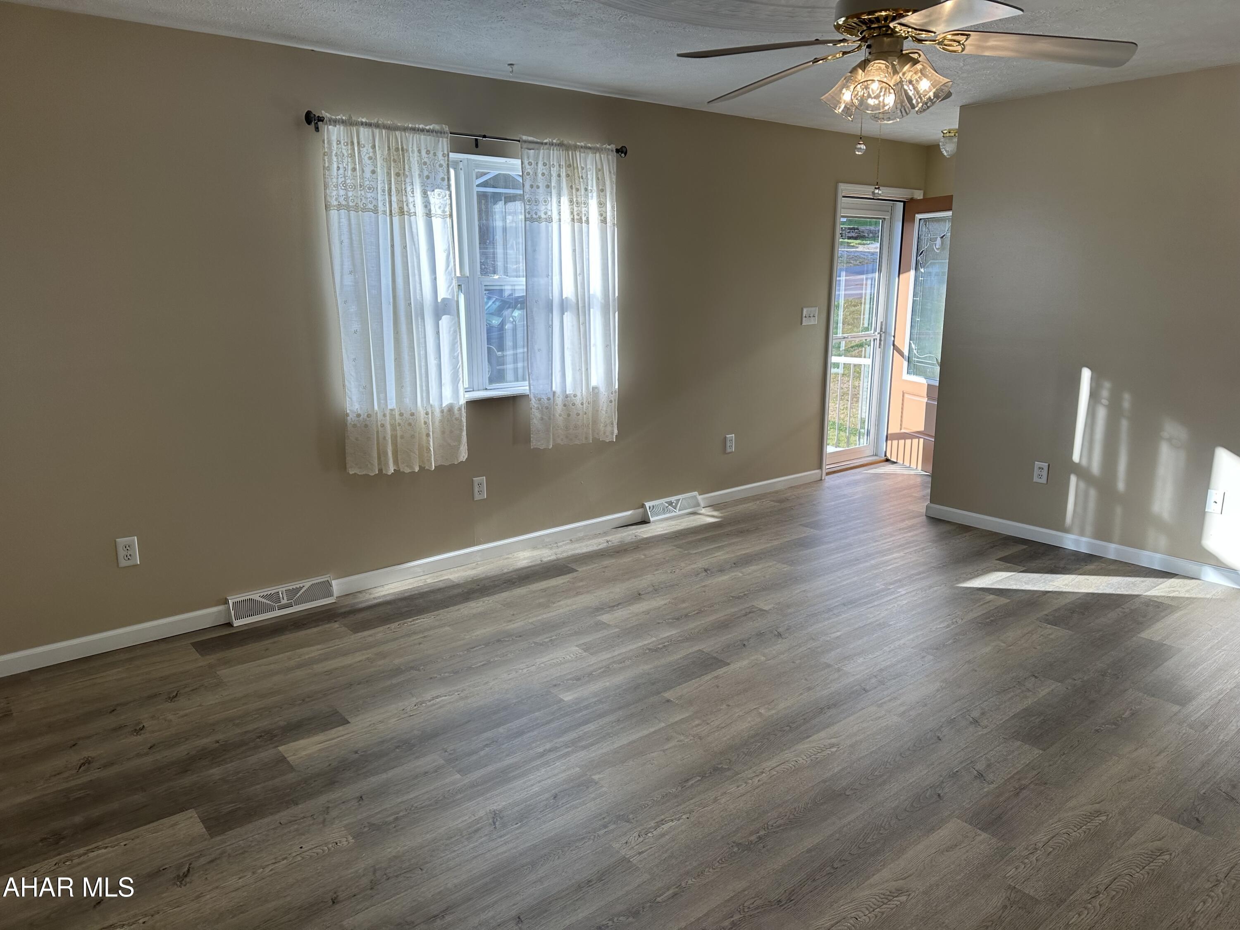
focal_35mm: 24
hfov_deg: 71.6
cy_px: 465
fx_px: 860
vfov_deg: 56.8
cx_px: 620
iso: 80
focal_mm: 6.86
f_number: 1.78
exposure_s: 1/516
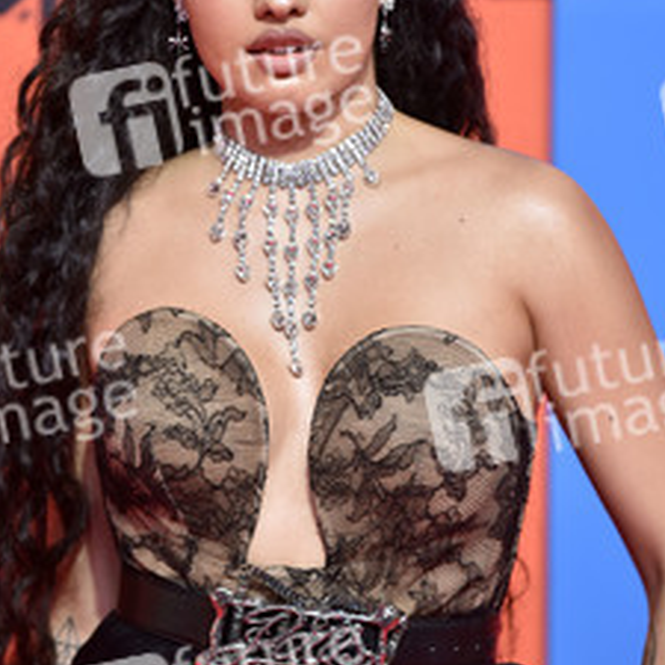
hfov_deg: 6.6
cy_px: 254
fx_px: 5738
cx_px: 307
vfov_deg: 6.6
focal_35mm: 264
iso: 2000
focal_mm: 175
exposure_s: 1/250
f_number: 3.5
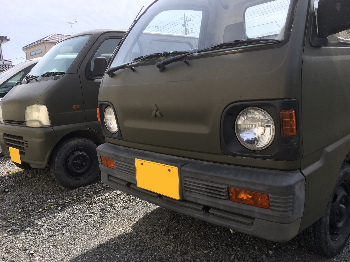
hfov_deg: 61.7
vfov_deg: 48.2
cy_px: 131
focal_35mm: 29
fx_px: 293
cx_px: 175
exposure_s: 1/668
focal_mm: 4.15
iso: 25
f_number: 2.2
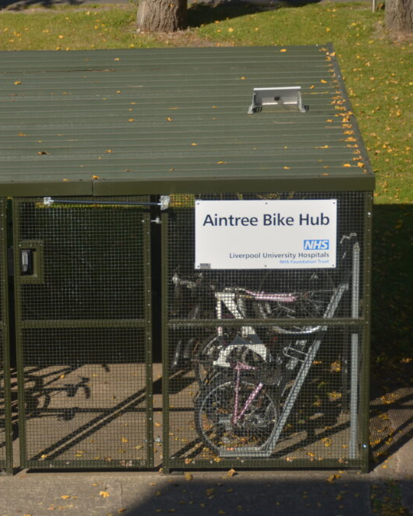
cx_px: 78
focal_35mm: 192
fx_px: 2934
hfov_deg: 8.0
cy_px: 258
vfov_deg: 10.1
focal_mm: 90
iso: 100
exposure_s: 1/800
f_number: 5.3
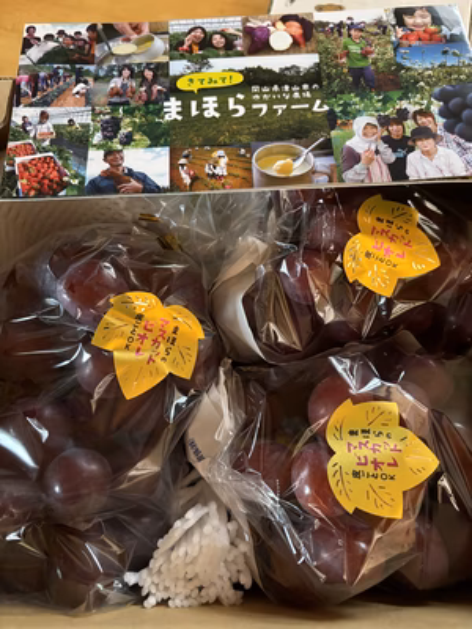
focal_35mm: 26
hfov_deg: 53.1
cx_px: 236
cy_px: 314
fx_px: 473
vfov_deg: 67.3
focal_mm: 5.96
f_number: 1.6
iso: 640
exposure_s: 1/40
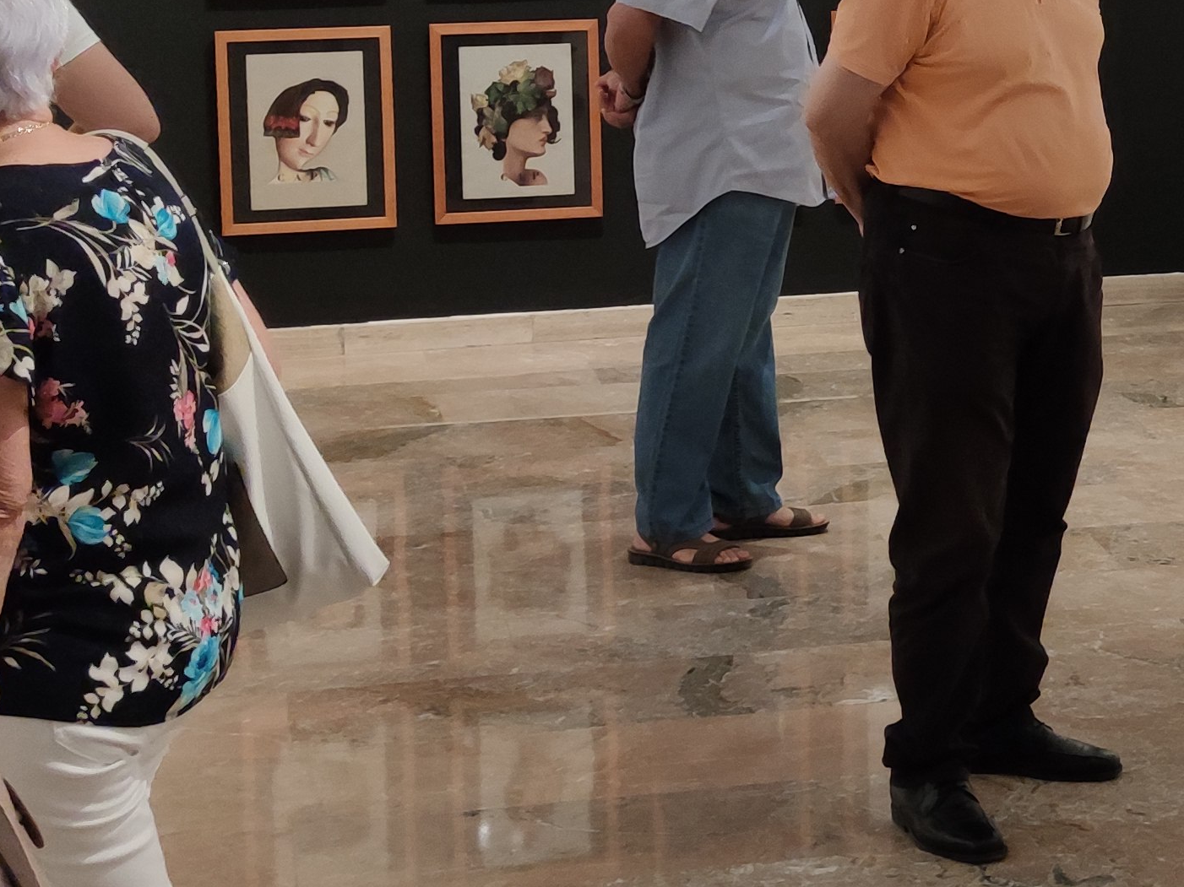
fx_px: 3522
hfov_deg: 18.5
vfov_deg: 14.2
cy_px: 78
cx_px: 1252
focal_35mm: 103
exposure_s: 1/100
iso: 312
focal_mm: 6.72
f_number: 1.69
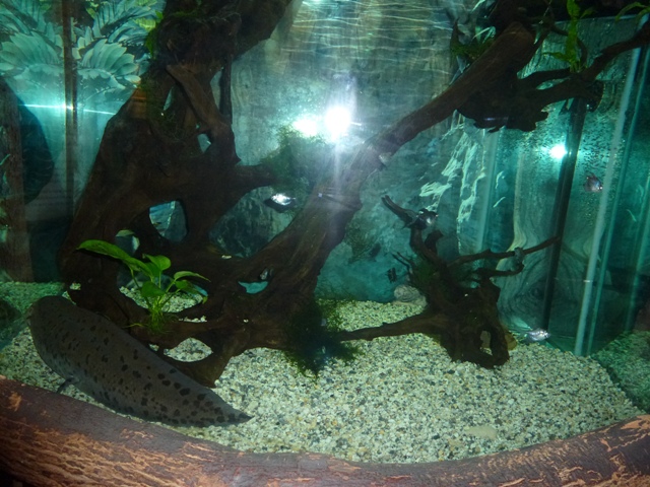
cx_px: 325
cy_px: 244
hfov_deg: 71.6
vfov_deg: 56.8
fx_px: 451
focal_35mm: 24
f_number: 3.3
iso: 320
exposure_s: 1/30
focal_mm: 4.3
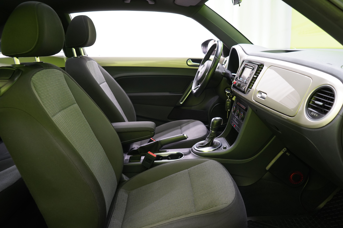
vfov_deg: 46.4
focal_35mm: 28
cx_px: 172
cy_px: 114
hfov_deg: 65.5
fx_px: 267
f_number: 5
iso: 1600
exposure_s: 1/20
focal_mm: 28
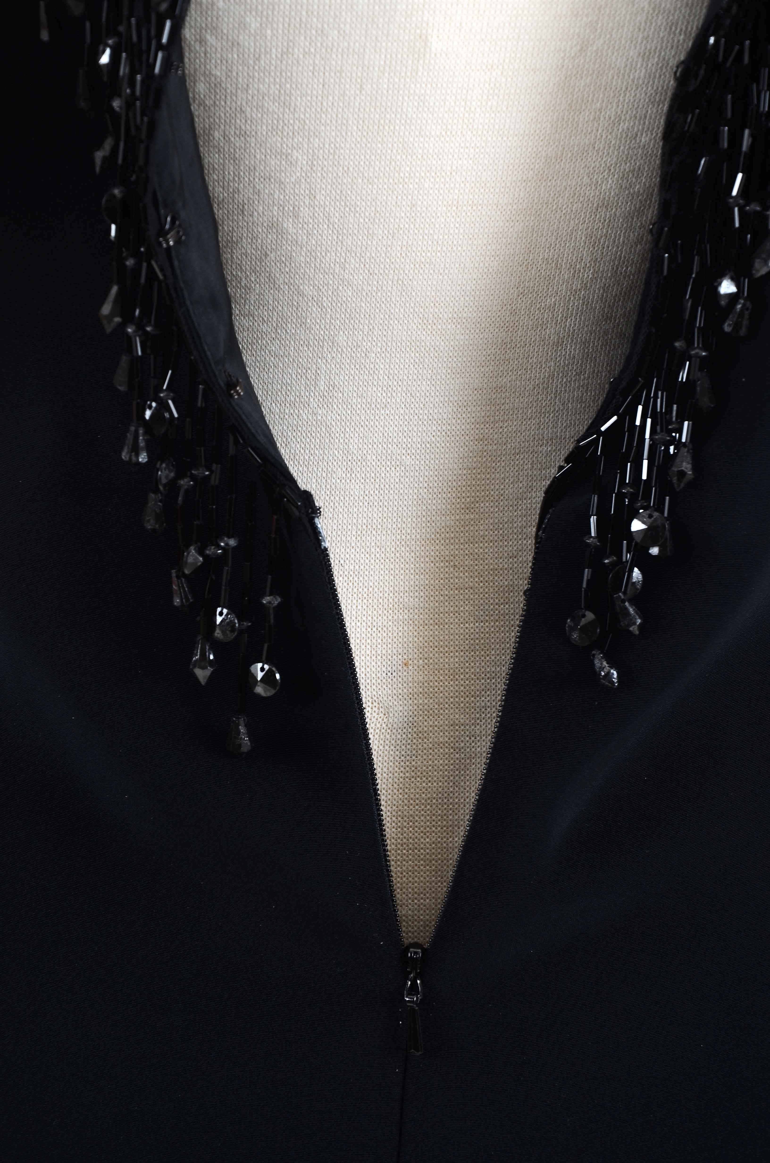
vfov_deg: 17.1
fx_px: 3867
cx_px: 385
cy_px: 582
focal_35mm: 120
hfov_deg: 11.4
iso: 160
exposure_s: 1/60
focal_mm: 80
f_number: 8
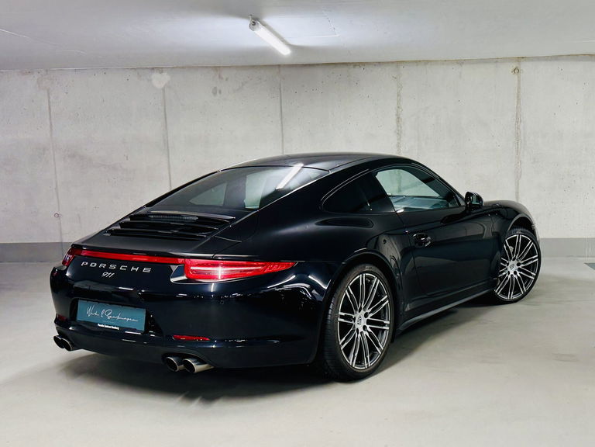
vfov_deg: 56.8
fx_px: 413
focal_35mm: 24
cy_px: 224
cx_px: 298
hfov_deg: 71.6
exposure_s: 1/50
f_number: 1.78
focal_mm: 6.76
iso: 125
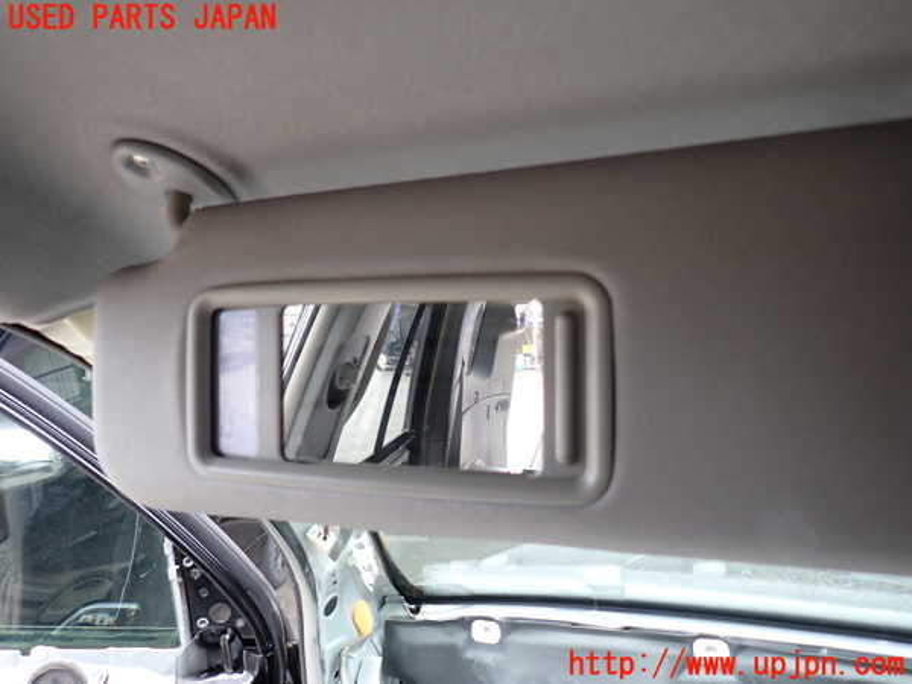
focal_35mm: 25
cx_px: 456
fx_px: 659
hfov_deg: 69.4
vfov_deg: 54.9
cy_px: 342
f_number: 2
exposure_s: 1/60
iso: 200
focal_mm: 4.5
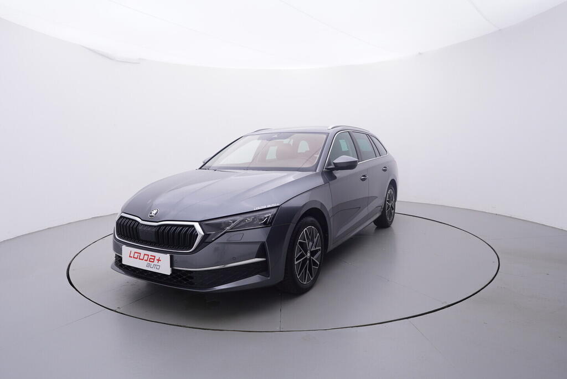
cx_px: 284
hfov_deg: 77.3
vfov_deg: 56.2
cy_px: 190
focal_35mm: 22
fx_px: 355
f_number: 5
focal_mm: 15
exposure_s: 1/80
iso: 200
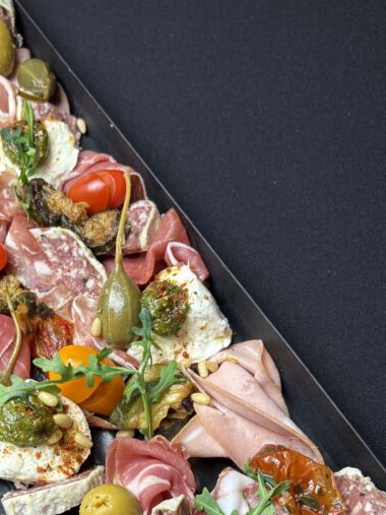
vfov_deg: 44.8
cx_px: 103
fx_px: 610
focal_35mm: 41
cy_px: 359
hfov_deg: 34.5
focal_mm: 5.96
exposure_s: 1/100
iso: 100
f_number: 1.6
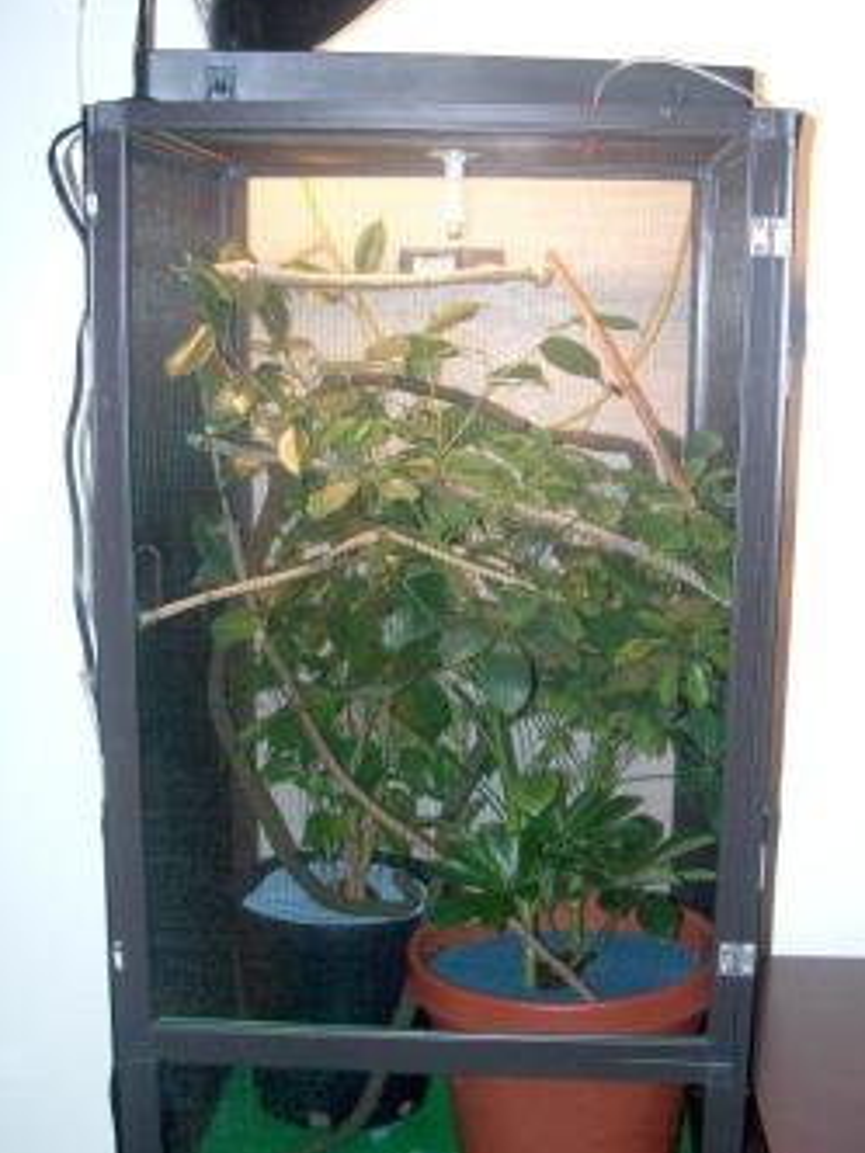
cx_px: 466
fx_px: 1666
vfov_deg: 38.1
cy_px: 653
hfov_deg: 29.1
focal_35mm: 50
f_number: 2.8
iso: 125
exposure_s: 1/60
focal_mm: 7.8
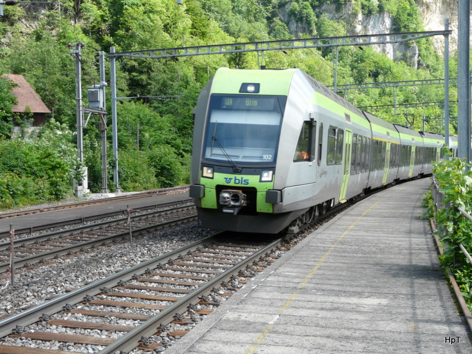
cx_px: 236
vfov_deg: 29.7
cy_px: 177
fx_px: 668
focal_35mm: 49
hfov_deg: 38.9
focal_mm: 8.1
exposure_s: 1/200
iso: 100
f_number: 4
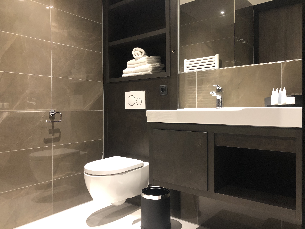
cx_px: 152
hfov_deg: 63.4
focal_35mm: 28
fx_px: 247
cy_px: 114
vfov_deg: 49.7
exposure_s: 1/6
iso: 80
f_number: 1.8
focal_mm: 4
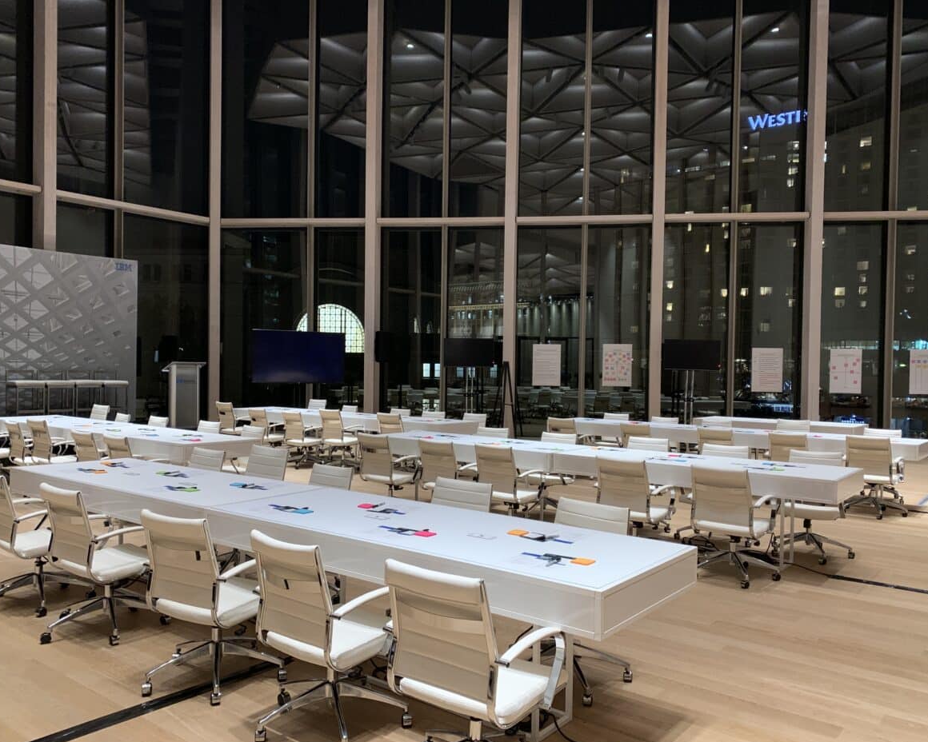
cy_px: 383
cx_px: 466
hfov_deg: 62.2
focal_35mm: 28
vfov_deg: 51.5
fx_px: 769
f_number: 1.8
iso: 400
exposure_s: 1/30
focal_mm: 4.25
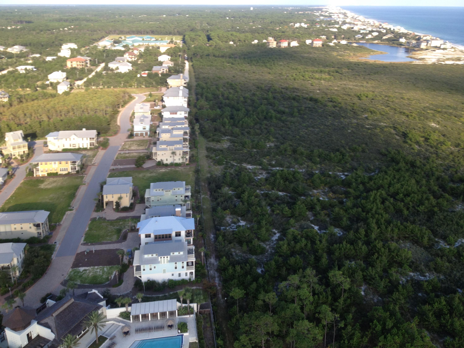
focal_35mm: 35
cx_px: 232
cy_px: 174
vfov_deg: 40.7
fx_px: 469
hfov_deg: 52.6
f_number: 2.4
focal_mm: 4.28
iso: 64
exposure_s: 1/511
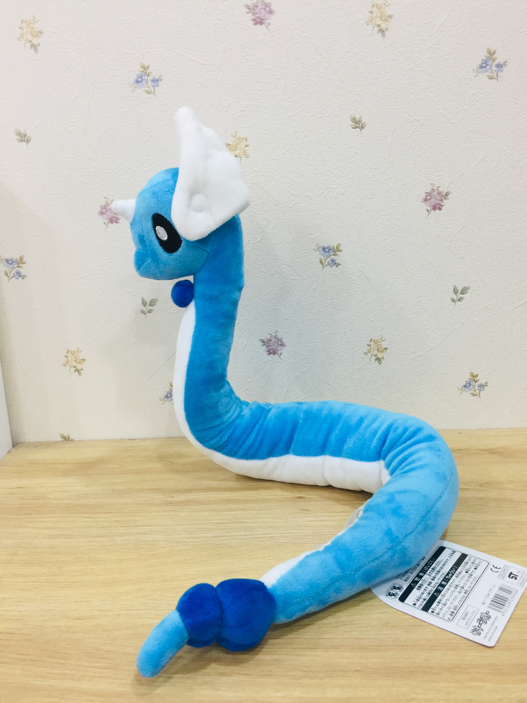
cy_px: 352
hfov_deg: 48.2
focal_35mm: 29
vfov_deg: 61.7
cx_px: 264
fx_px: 589
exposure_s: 1/33
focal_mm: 4.15
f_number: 2.2
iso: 64
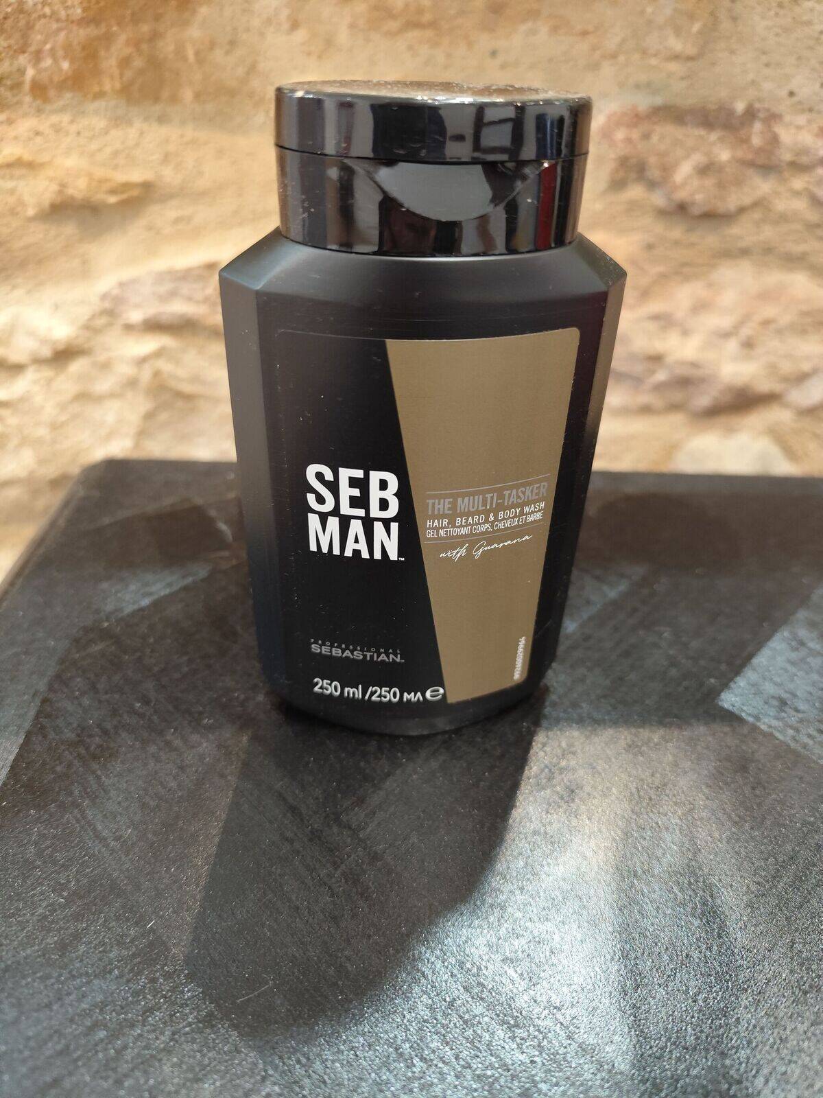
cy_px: 549
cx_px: 412
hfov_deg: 58.9
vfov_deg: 73.9
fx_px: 729
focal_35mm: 23
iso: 1000
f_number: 1.65
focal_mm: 6.19
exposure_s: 1/33.3
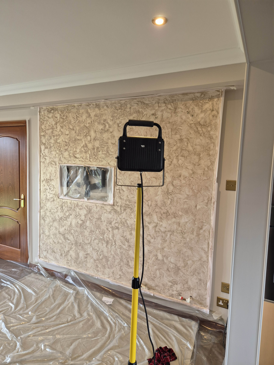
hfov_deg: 58.9
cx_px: 137
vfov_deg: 73.9
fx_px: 243
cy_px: 182
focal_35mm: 23
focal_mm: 5.4
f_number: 1.8
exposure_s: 1/100
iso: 160
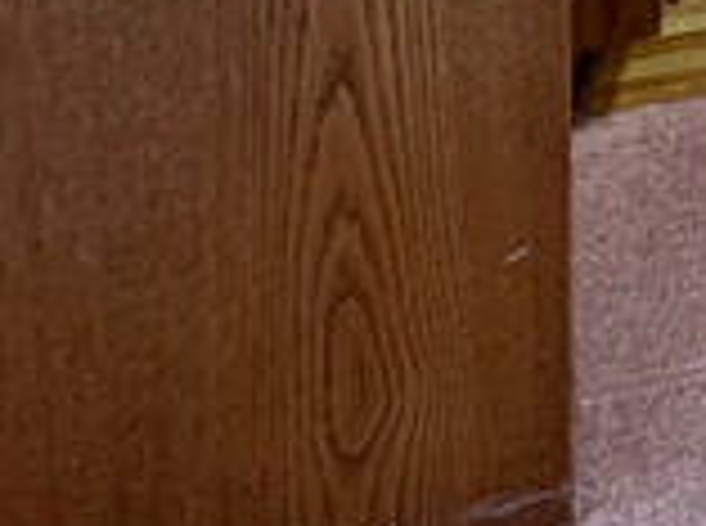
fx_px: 1730
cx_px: 1835
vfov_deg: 13.0
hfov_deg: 13.6
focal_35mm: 85
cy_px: -746
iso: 250
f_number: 1.8
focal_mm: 1.57
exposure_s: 1/120
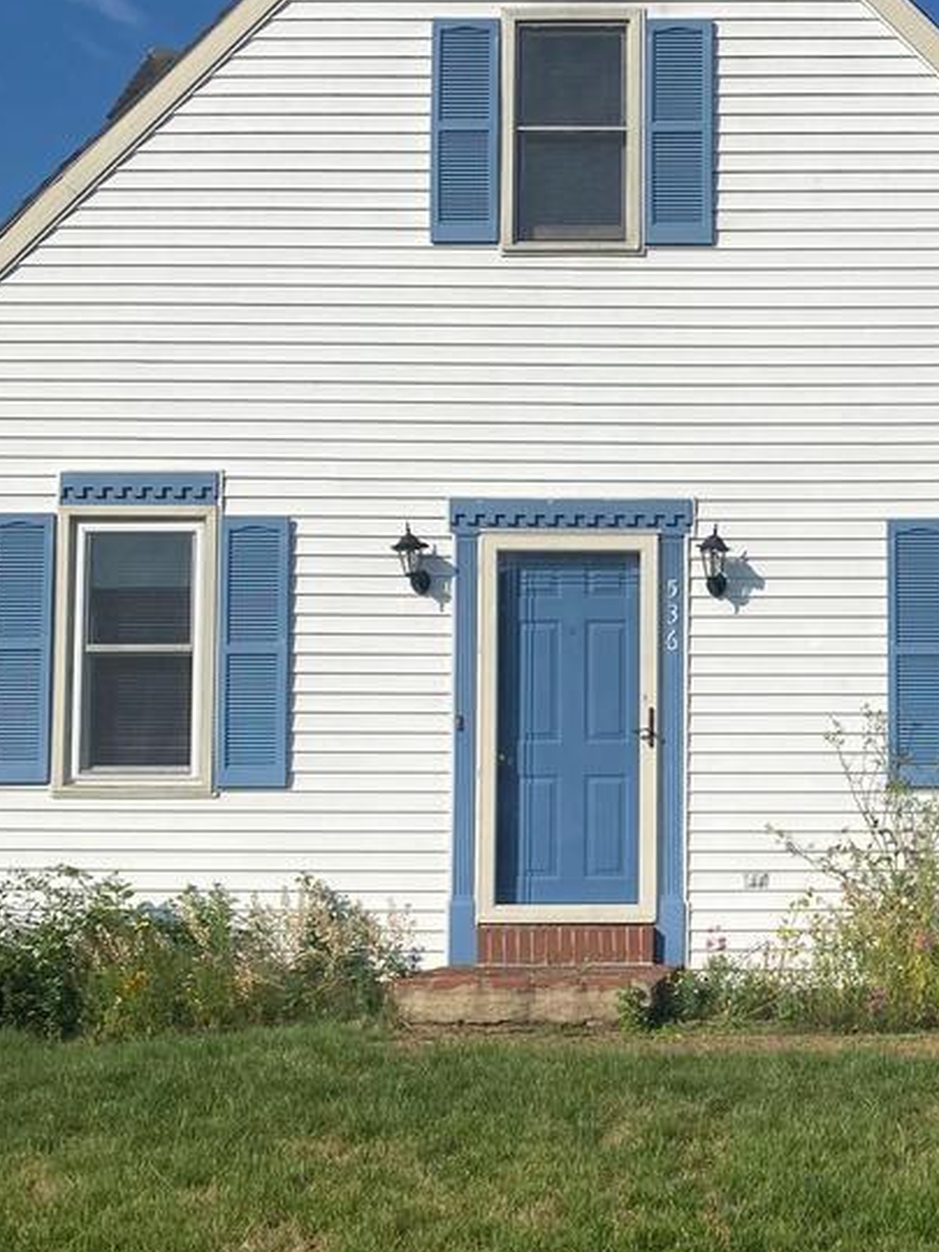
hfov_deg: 27.0
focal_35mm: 52
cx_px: 853
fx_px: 1881
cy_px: 756
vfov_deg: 36.7
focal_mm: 4.25
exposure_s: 1/6410
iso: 32
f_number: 1.8
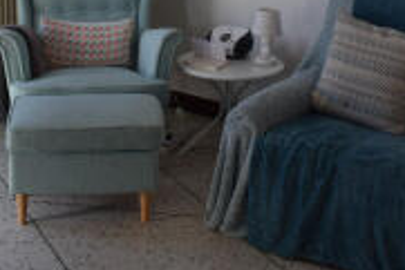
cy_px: -50
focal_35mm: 71
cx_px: 190
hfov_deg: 28.4
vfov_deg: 18.3
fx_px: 799
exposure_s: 1/160
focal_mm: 18
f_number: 6.3
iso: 400
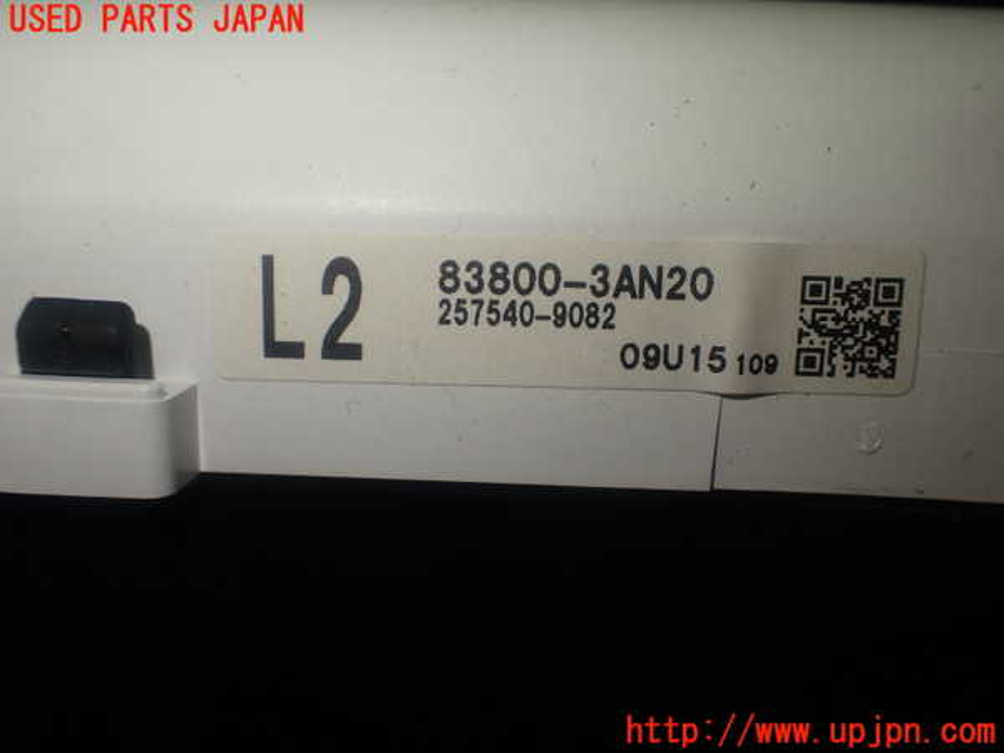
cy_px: 376
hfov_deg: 56.8
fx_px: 928
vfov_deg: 44.2
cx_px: 502
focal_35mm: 32
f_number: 3.2
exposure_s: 1/125
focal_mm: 5.79
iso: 100
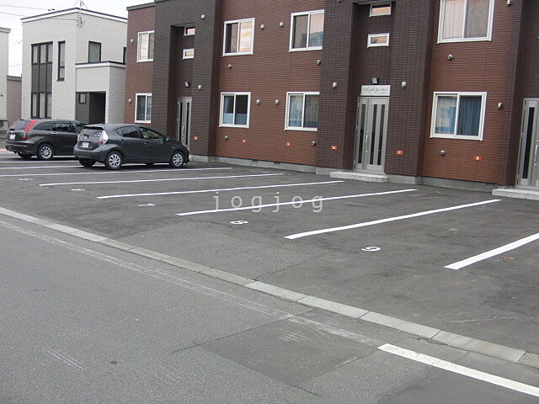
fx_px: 576
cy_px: 202
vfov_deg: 38.7
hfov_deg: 50.1
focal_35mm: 37
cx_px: 270
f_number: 3.6
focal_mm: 6.42
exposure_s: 1/250
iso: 100
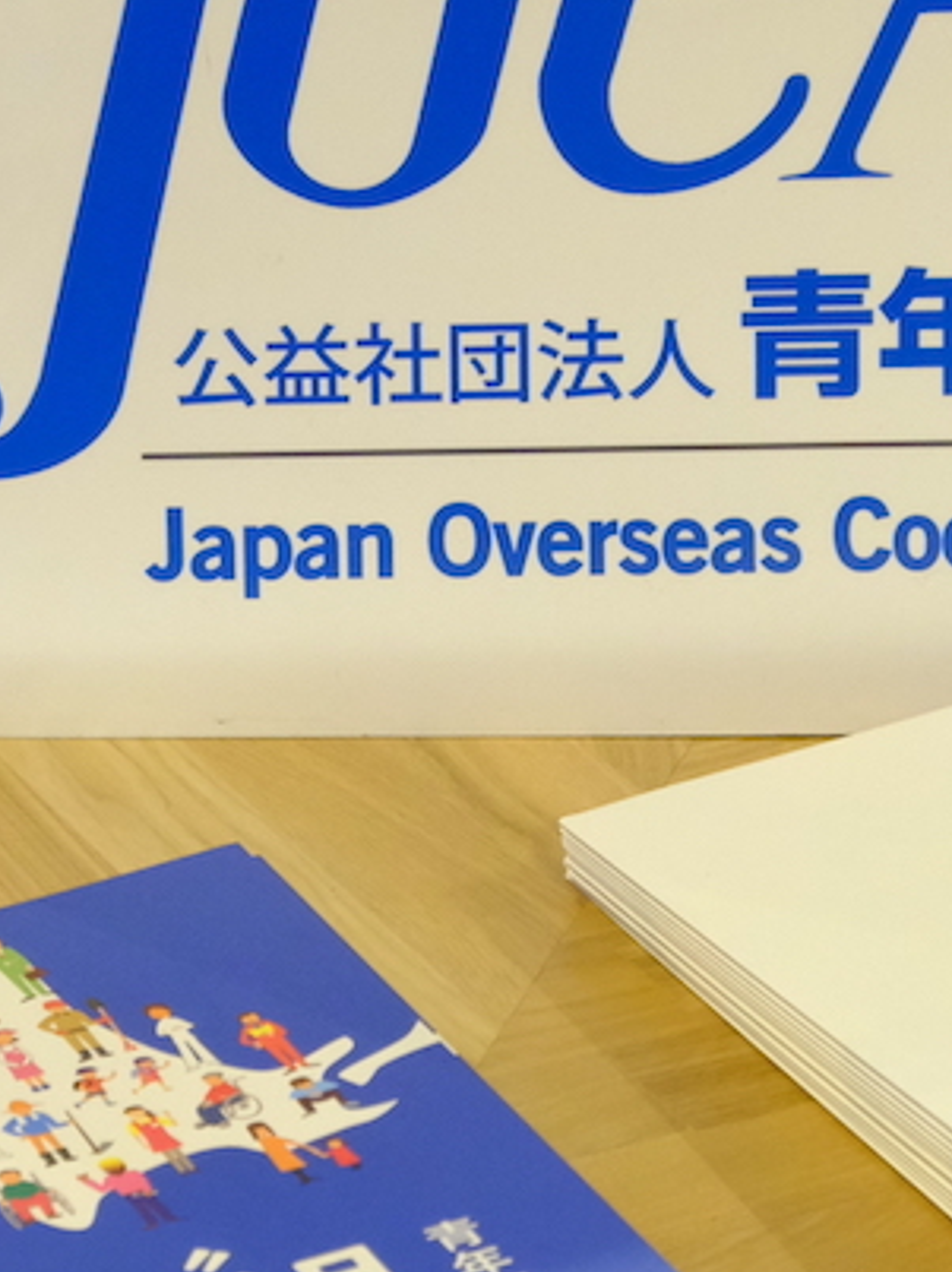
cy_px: 547
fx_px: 5690
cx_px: 436
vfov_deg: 12.7
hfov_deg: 9.6
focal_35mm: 155
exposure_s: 1/15
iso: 4000
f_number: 7.1
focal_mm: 35.8
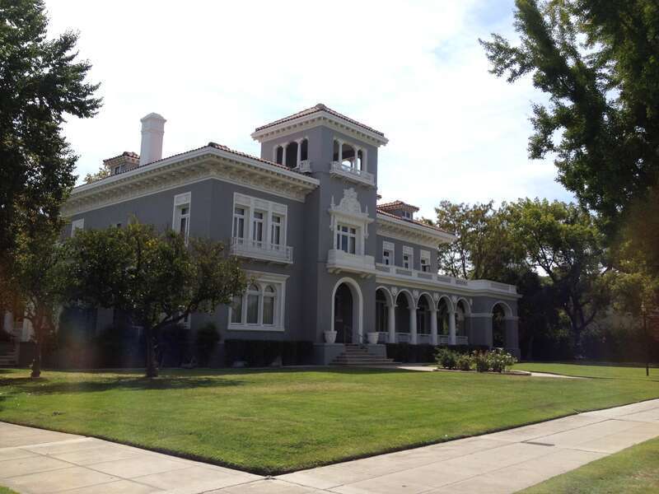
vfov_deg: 40.7
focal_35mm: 35
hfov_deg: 52.6
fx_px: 666
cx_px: 330
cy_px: 247
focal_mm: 4.28
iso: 64
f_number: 2.4
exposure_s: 1/2632
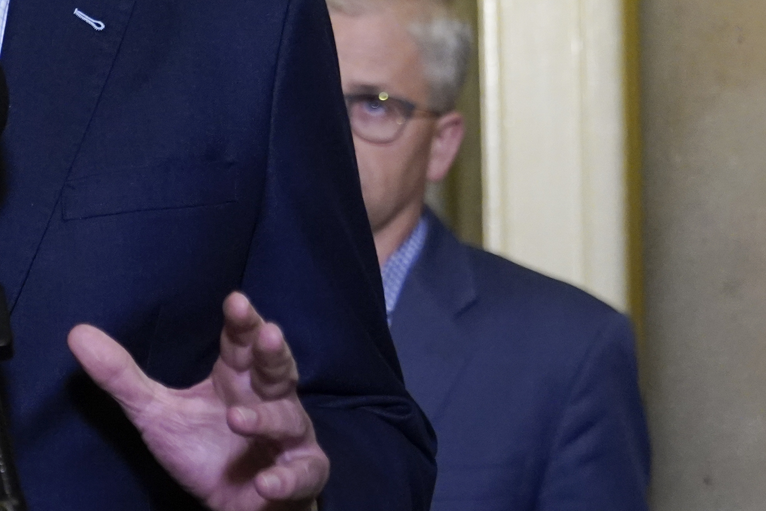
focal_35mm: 164
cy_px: -2
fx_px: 3489
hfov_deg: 12.3
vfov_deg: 8.3
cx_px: -80
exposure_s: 1/320
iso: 4000
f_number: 2.8
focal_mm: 55
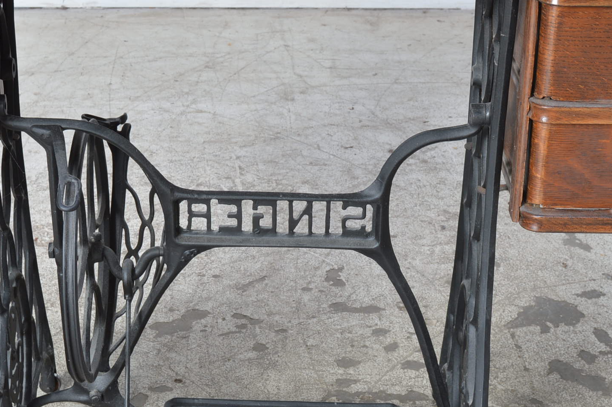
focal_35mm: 85
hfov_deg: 23.9
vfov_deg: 16.0
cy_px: 256
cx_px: 252
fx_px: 1444
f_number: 9
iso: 100
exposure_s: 1/125
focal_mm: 27
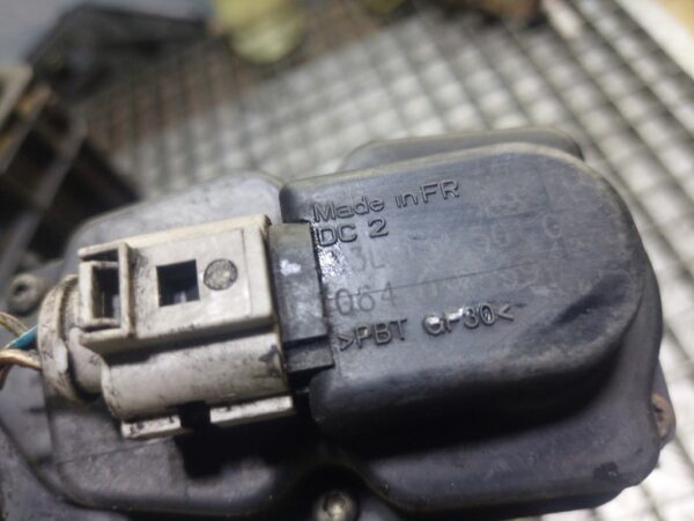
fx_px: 501
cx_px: 347
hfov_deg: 69.4
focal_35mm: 25
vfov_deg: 54.9
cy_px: 260
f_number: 1.8
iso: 160
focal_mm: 5.23
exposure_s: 1/50
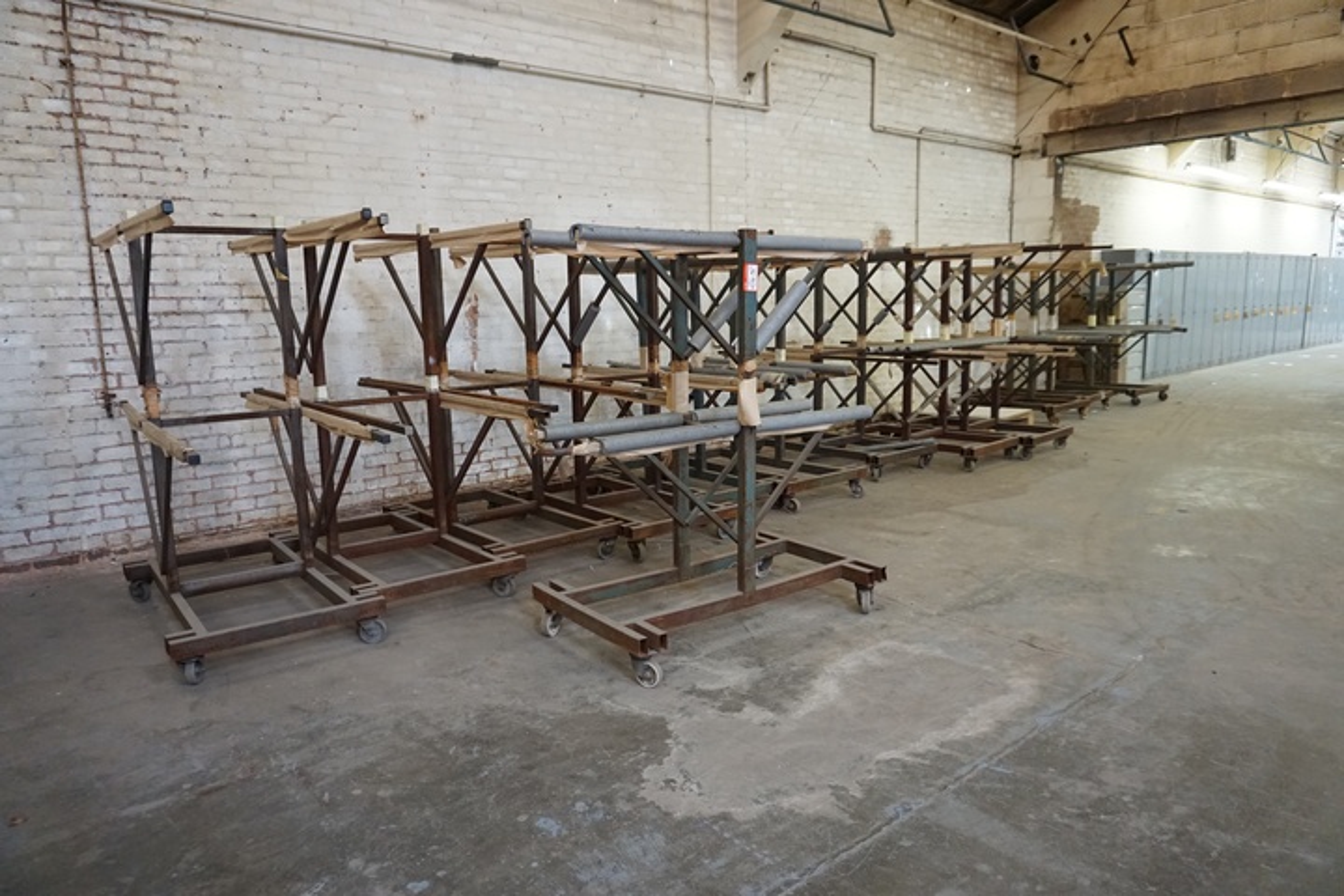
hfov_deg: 73.7
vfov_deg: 53.1
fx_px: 896
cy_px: 448
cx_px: 672
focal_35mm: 24
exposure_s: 1/160
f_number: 3.5
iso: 2000
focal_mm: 16
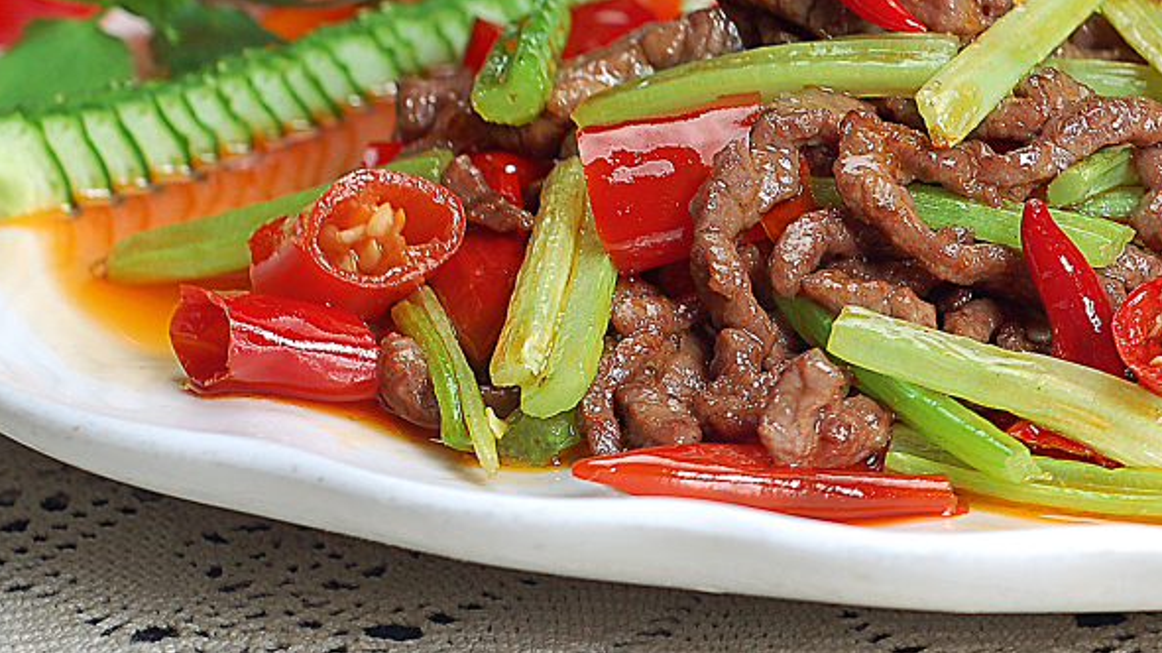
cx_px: 863
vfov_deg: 8.9
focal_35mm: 136
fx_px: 4189
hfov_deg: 15.7
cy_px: 162
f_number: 5
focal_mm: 50
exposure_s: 1/640
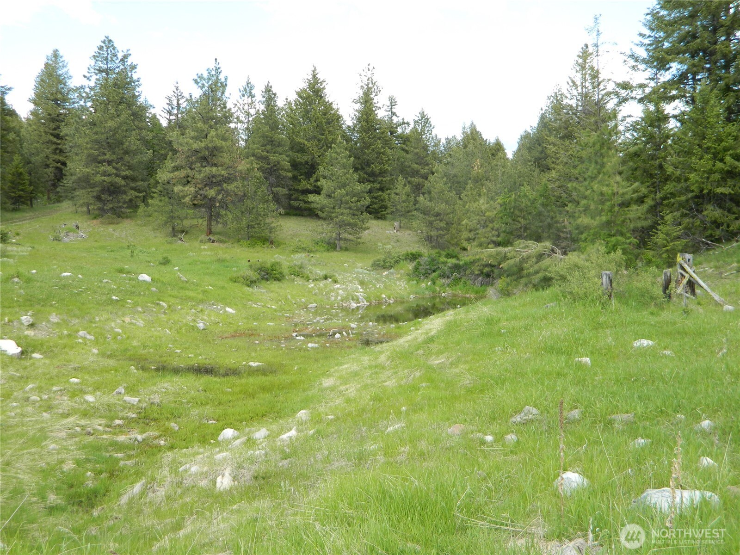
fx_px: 663
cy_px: 278
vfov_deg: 45.4
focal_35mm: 31
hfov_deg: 58.4
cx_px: 370
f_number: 3.2
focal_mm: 5.6
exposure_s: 1/320
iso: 100
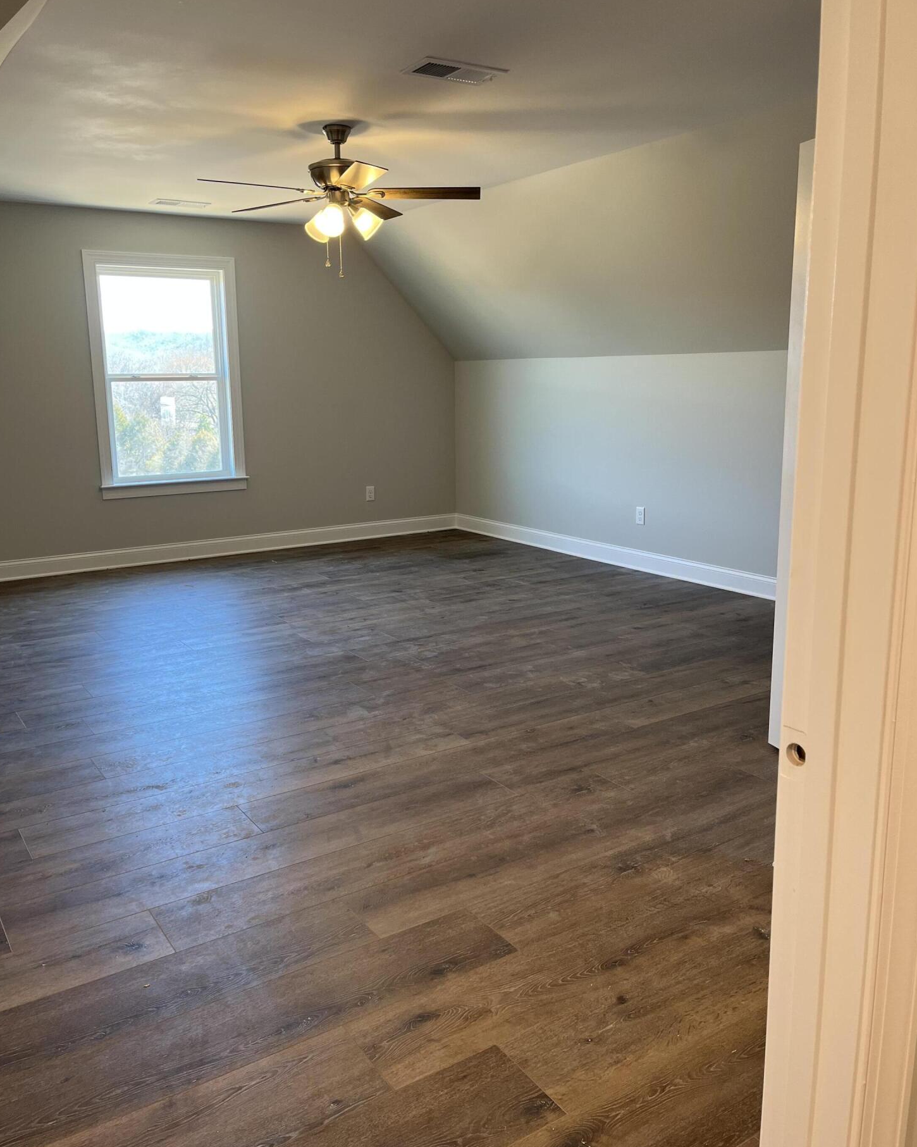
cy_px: 574
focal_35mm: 28
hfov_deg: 51.5
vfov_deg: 62.2
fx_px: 950
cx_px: 448
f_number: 1.6
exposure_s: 1/60
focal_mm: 5.1
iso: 64
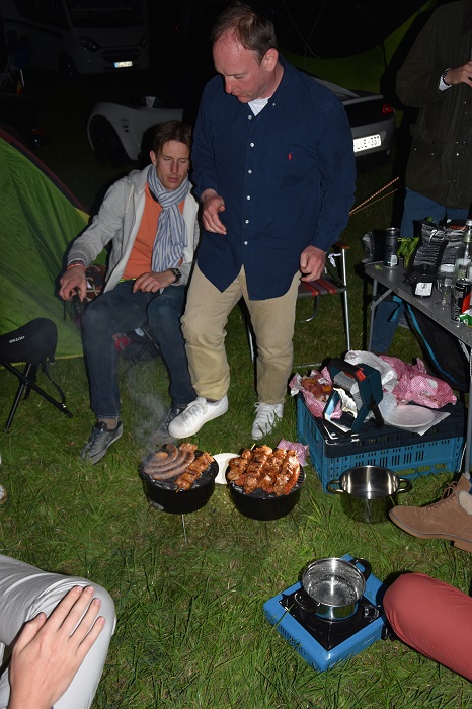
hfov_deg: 36.8
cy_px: 354
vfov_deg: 53.2
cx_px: 236
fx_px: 709
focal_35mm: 36
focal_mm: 24
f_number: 3.8
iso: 200
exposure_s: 1/60
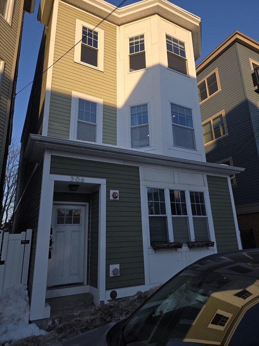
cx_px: 130
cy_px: 173
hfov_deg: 58.9
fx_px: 229
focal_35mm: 23
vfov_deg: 73.9
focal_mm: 5.4
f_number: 1.8
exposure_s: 1/1160
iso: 25
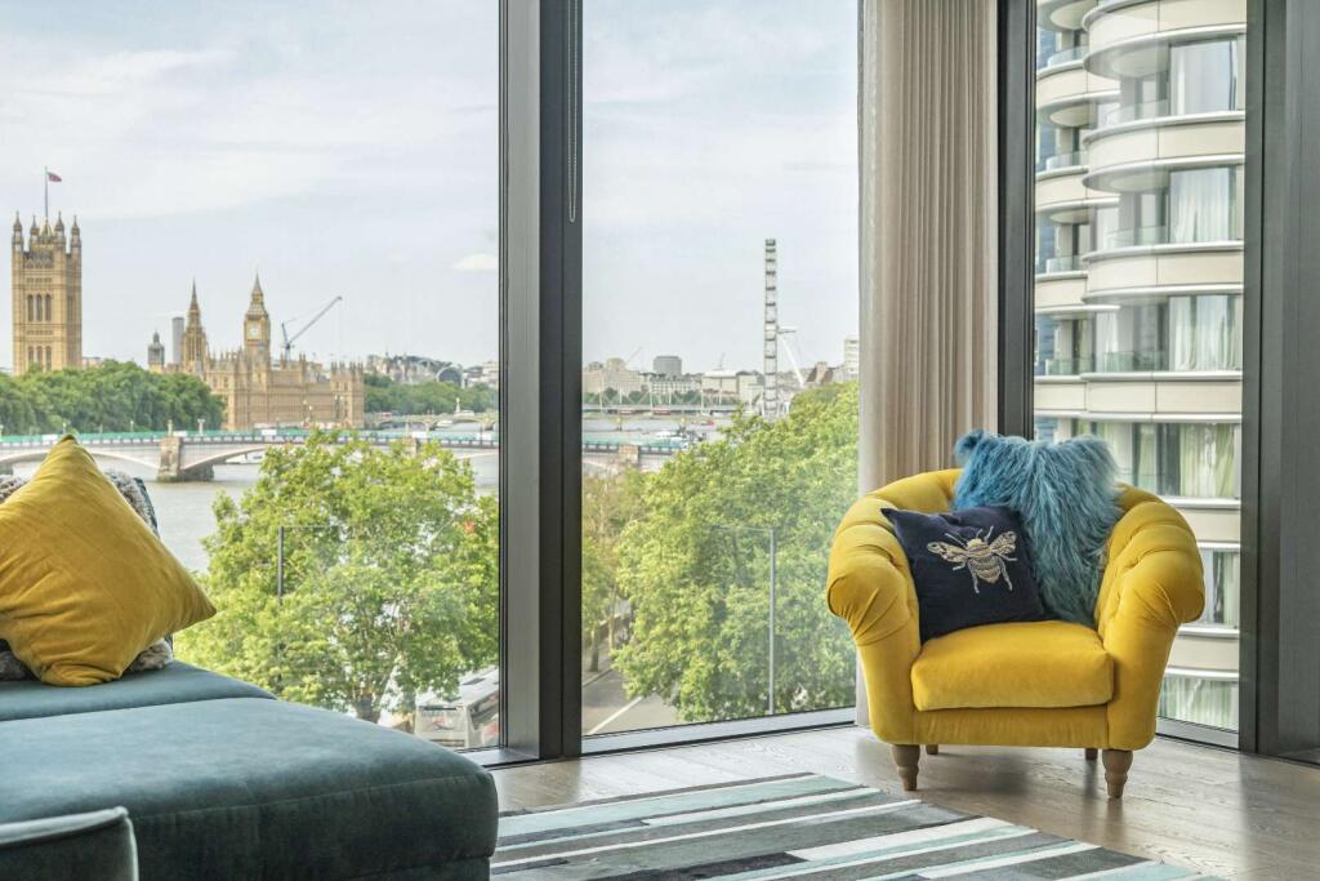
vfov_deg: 27.0
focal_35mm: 50
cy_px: 440
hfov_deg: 39.6
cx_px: 660
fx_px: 1833
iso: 1000
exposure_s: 1/3000
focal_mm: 50
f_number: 8
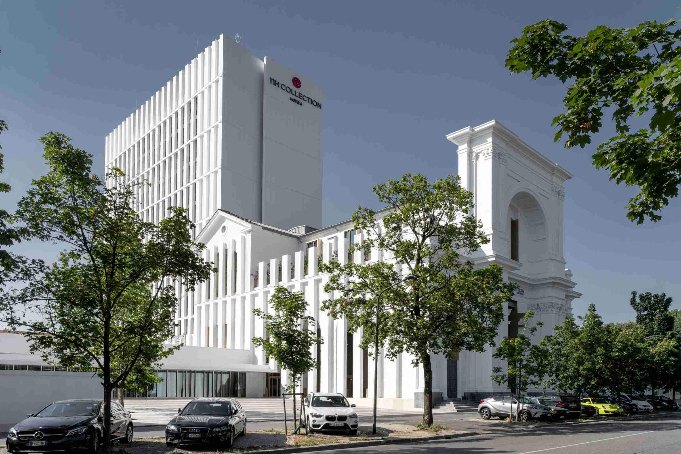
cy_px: 227
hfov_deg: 84.0
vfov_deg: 61.9
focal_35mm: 20
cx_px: 340
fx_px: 378
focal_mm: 20
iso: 200
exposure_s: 1/320
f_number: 11
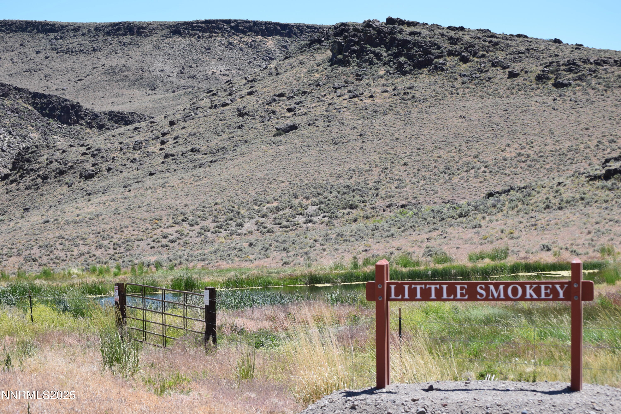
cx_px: 310
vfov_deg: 16.6
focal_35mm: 82
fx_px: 1423
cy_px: 207
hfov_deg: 24.6
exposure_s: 1/400
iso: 200
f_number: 10
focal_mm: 55
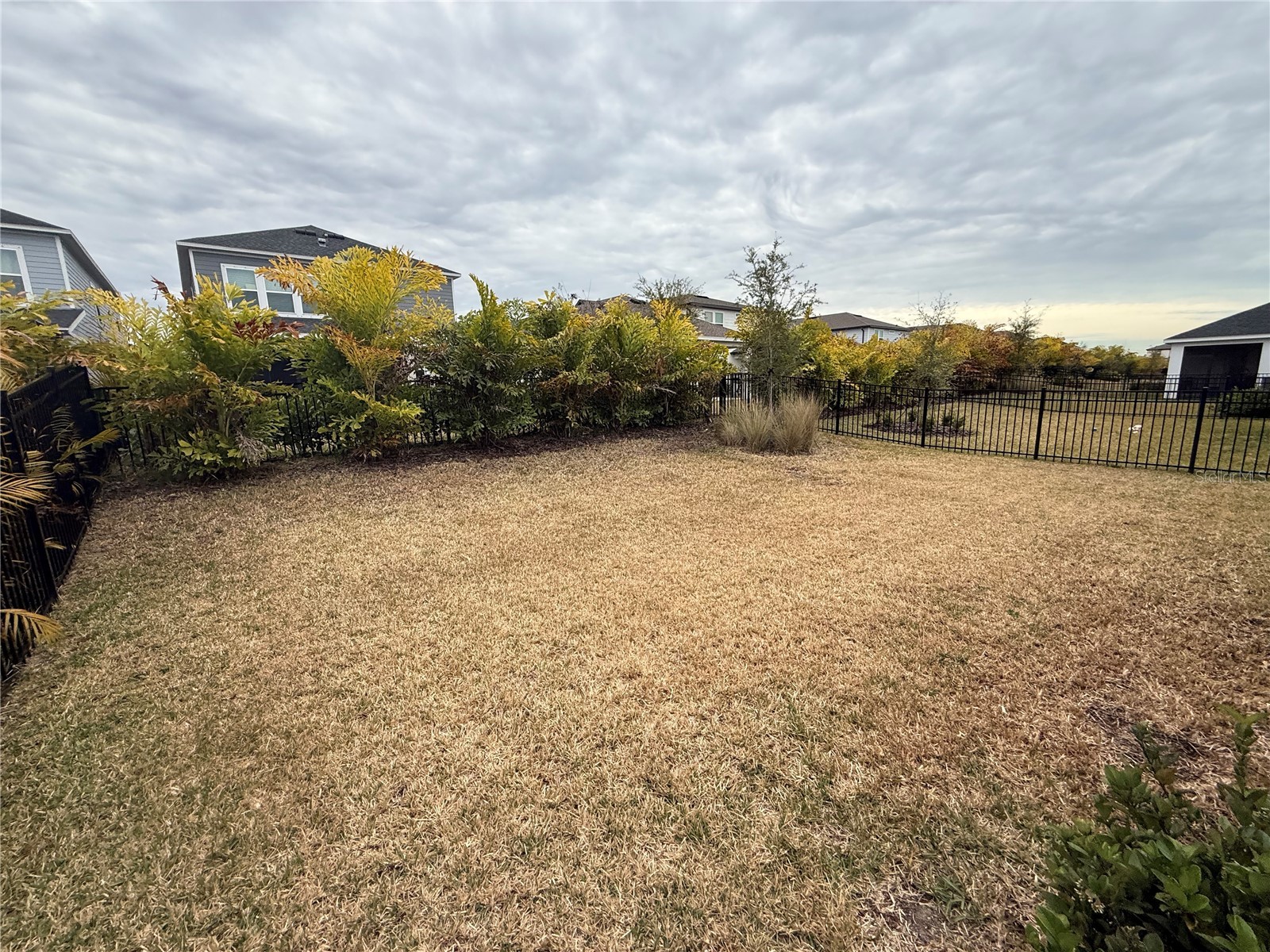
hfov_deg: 102.1
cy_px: 476
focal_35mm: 14
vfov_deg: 85.7
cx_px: 635
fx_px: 514
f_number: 2.2
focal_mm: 2.22
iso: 50
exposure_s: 1/1068
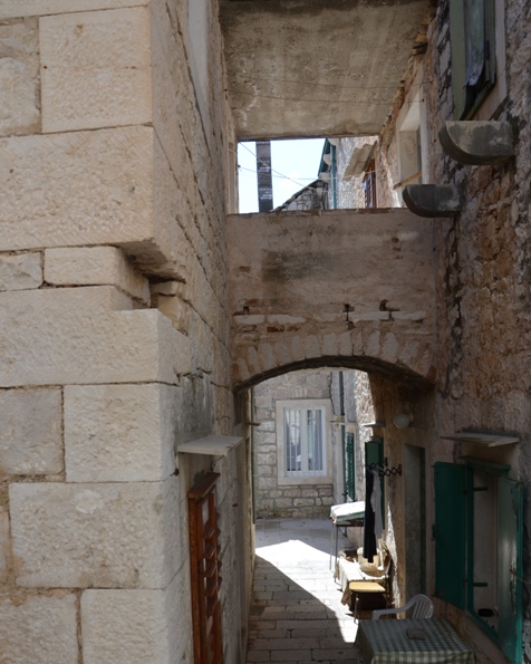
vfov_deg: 51.8
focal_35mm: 34
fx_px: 668
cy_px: 445
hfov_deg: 43.4
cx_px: 262
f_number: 7.1
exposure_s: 1/200
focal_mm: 18
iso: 200
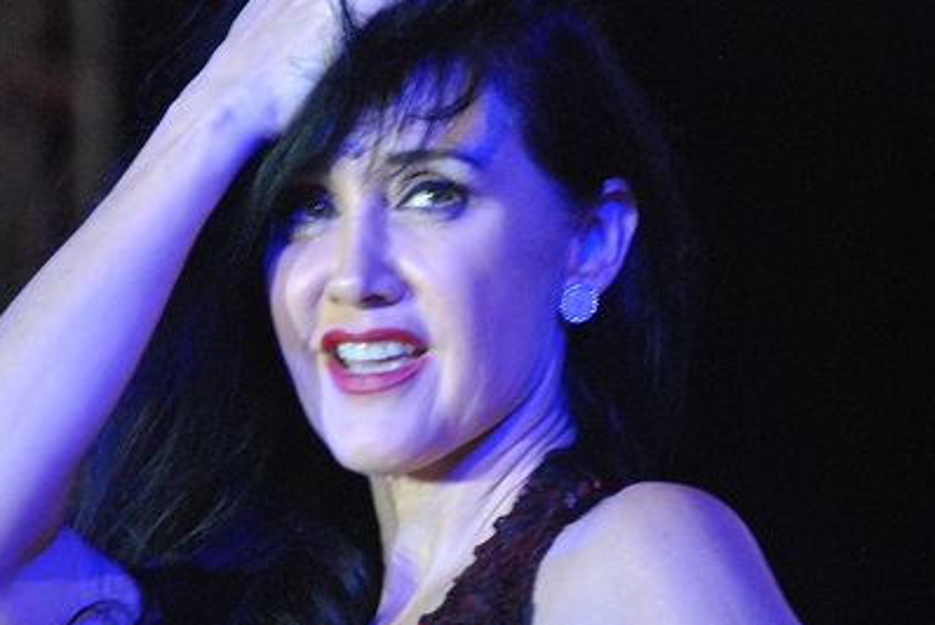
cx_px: 369
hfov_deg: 5.0
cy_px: 266
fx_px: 10786
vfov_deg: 3.3
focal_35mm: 415
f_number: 5.6
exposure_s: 1/50
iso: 1600
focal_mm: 200
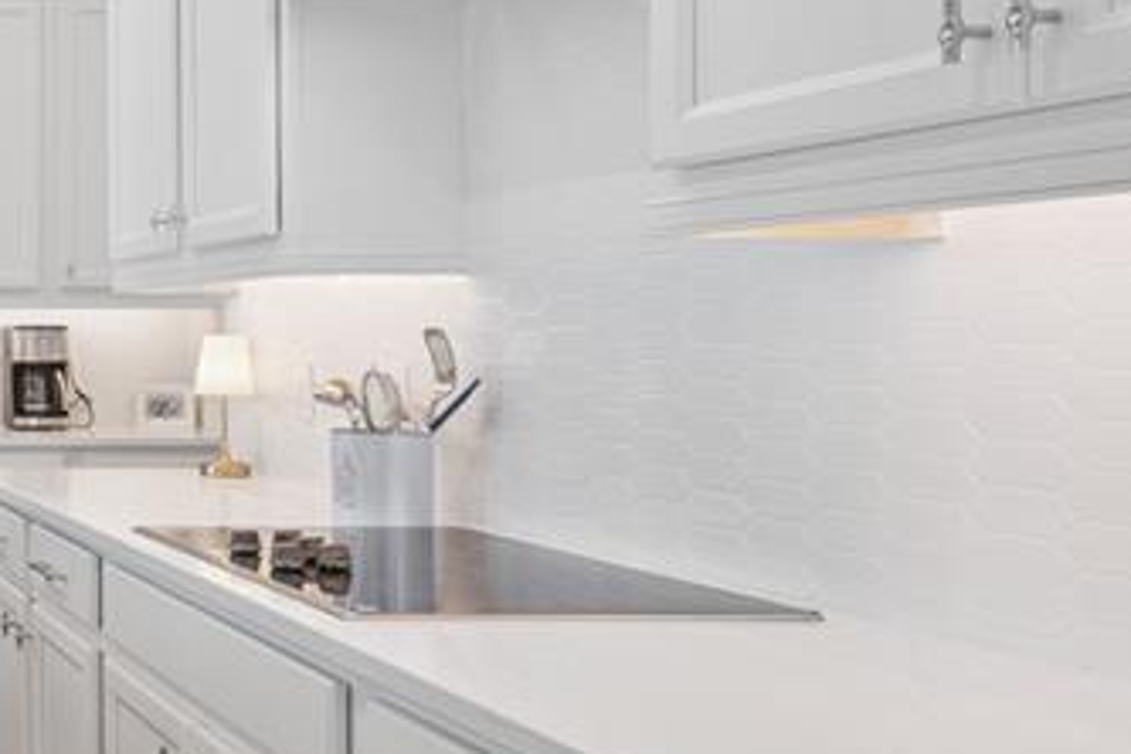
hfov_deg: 33.3
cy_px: 275
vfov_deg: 31.0
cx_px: -340
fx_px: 1351
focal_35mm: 43
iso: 500
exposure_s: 1/25
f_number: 10
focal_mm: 14
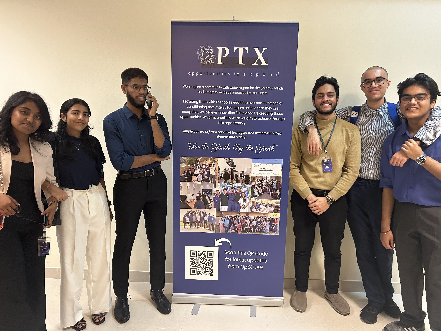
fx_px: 331
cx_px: 220
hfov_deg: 67.3
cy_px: 166
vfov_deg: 53.1
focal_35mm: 26
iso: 250
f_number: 1.5
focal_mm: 5.7
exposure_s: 1/50
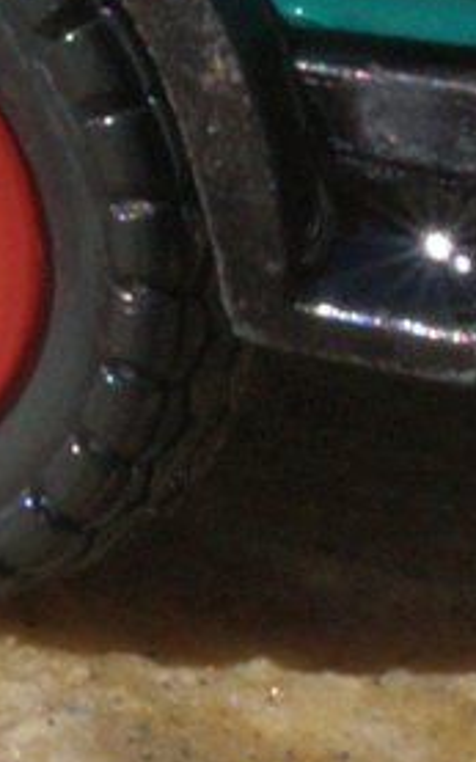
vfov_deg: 7.1
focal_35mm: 287
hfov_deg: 4.4
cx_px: -1015
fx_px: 5960
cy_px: -631
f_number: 25
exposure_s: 1/60
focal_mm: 26
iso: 250
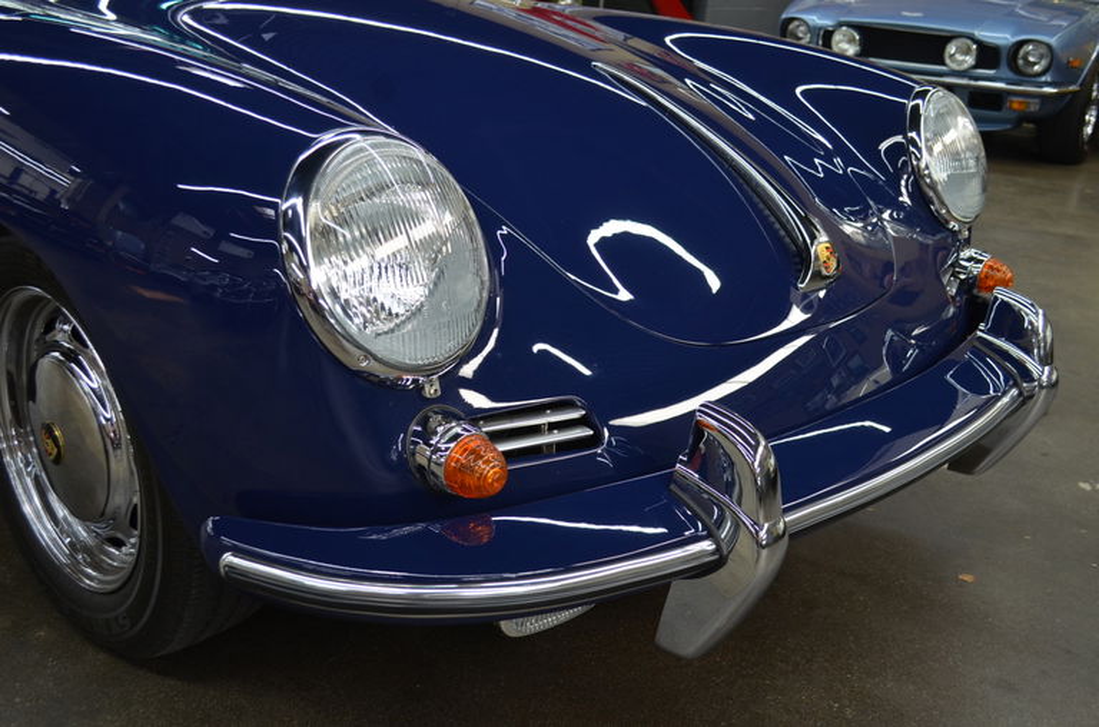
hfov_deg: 53.2
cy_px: 364
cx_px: 550
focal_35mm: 36
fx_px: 1096
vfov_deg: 36.7
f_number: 4
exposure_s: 1/60
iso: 500
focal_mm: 24
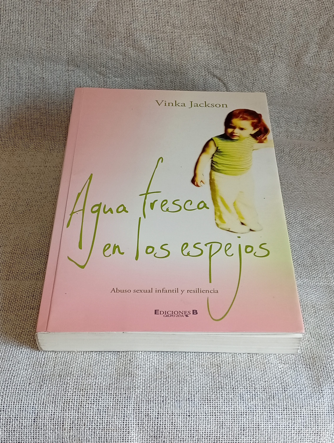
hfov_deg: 27.1
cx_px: 167
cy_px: 222
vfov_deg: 35.5
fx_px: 693
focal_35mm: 54
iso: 92
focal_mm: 3.98
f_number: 1.8
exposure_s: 1/50
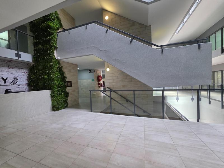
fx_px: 84
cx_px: 112
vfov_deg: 89.9
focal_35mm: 13
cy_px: 84
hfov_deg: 106.2
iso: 80
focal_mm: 2.2
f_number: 1.9
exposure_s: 1/100
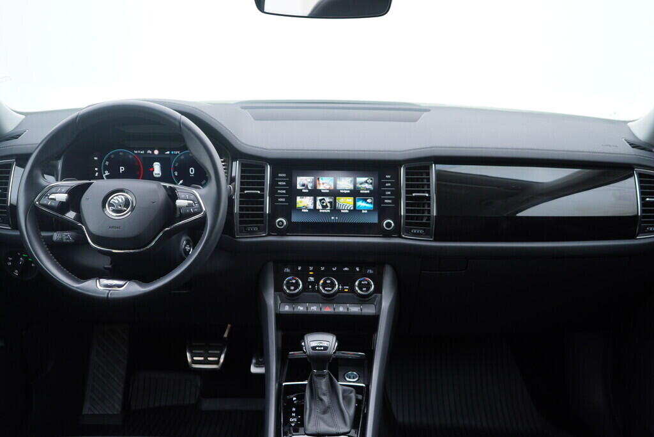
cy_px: 218
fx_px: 654
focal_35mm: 36
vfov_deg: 36.9
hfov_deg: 53.1
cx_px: 327
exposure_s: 1/40
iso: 160
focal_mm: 24
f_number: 2.8
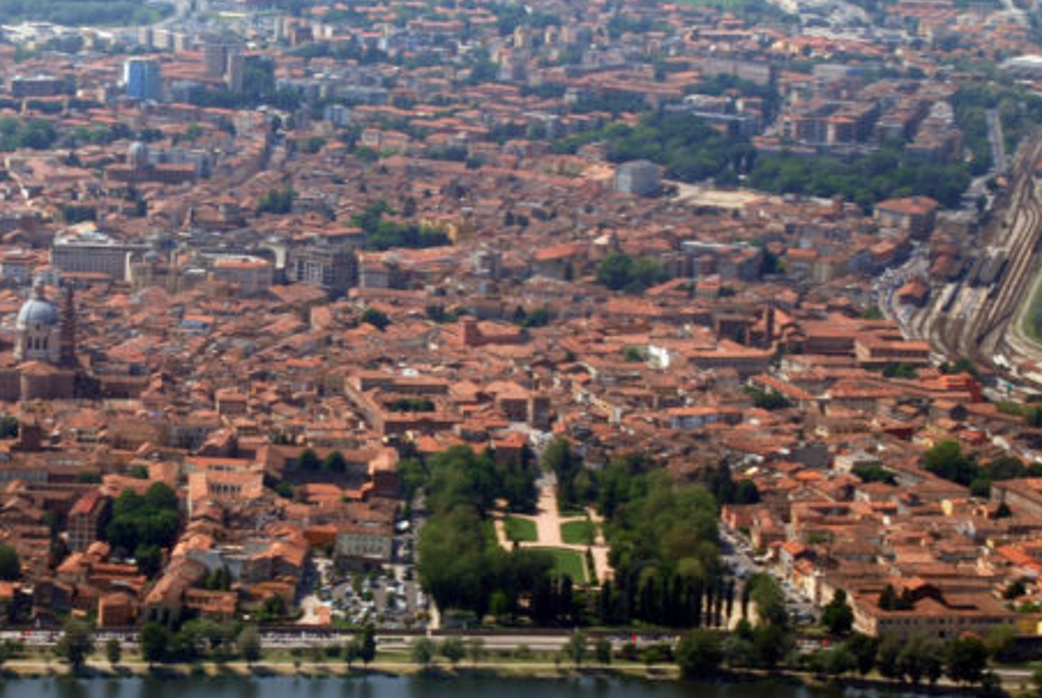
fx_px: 4229
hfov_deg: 14.0
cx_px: 201
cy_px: 346
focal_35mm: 146
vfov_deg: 9.4
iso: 100
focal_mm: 55
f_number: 8
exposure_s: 1/250
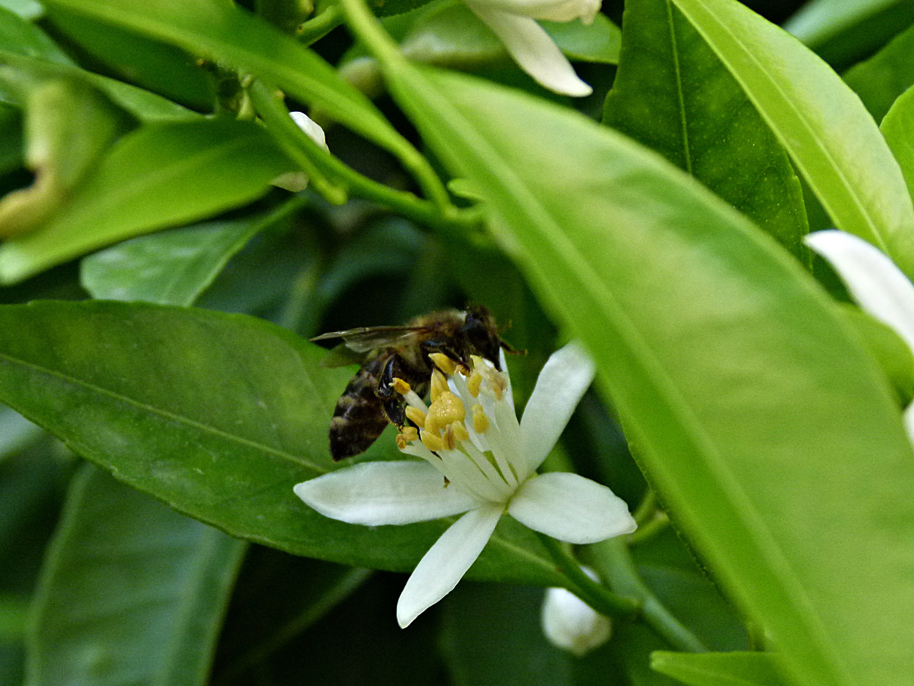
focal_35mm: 173
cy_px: 418
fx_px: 4568
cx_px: 411
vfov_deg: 8.6
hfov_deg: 11.4
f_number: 3.6
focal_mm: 24.9
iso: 250
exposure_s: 1/80
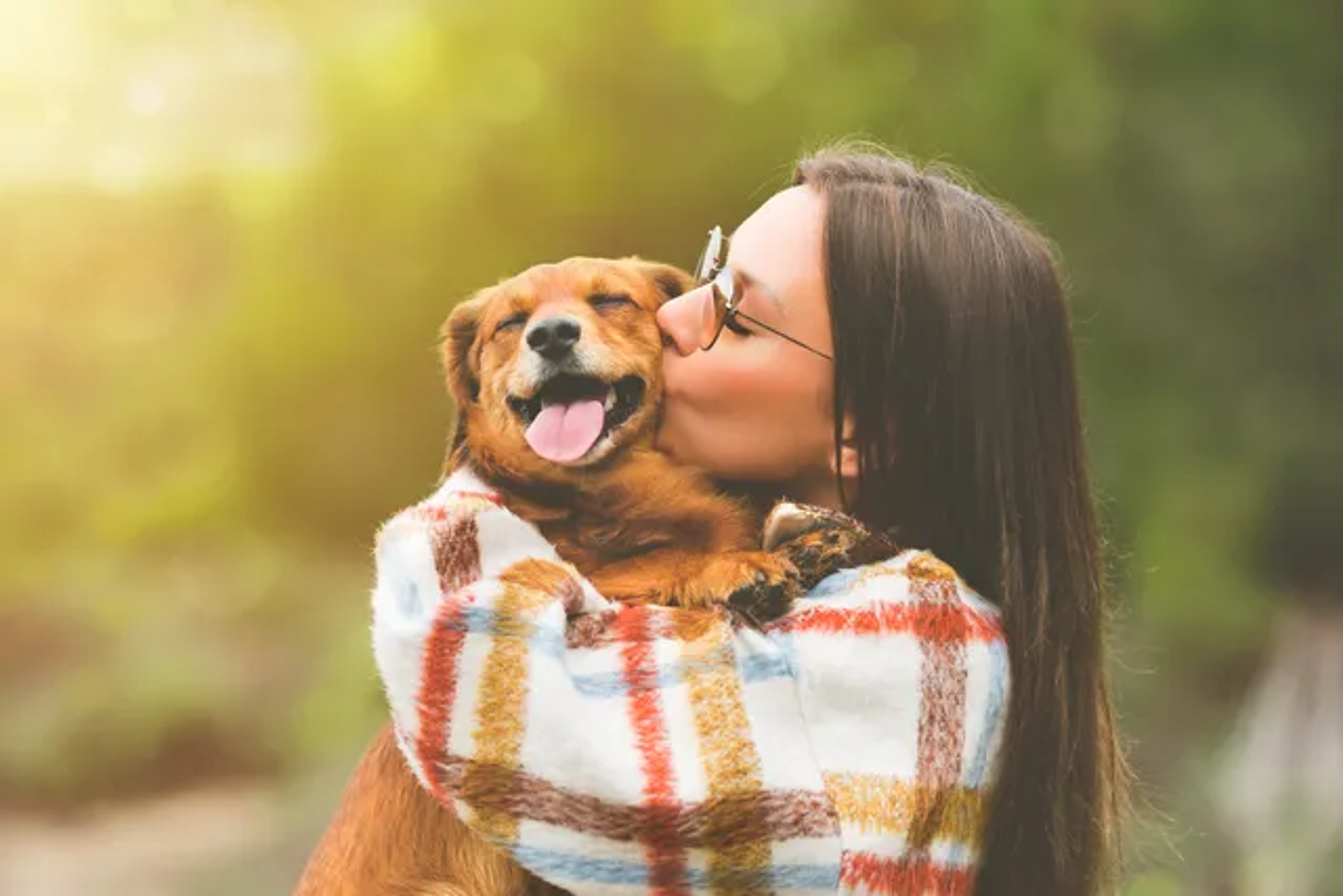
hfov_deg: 15.2
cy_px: 448
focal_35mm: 135
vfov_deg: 10.2
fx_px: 5037
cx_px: 672
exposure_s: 1/640
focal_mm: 135
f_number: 2.8
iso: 100
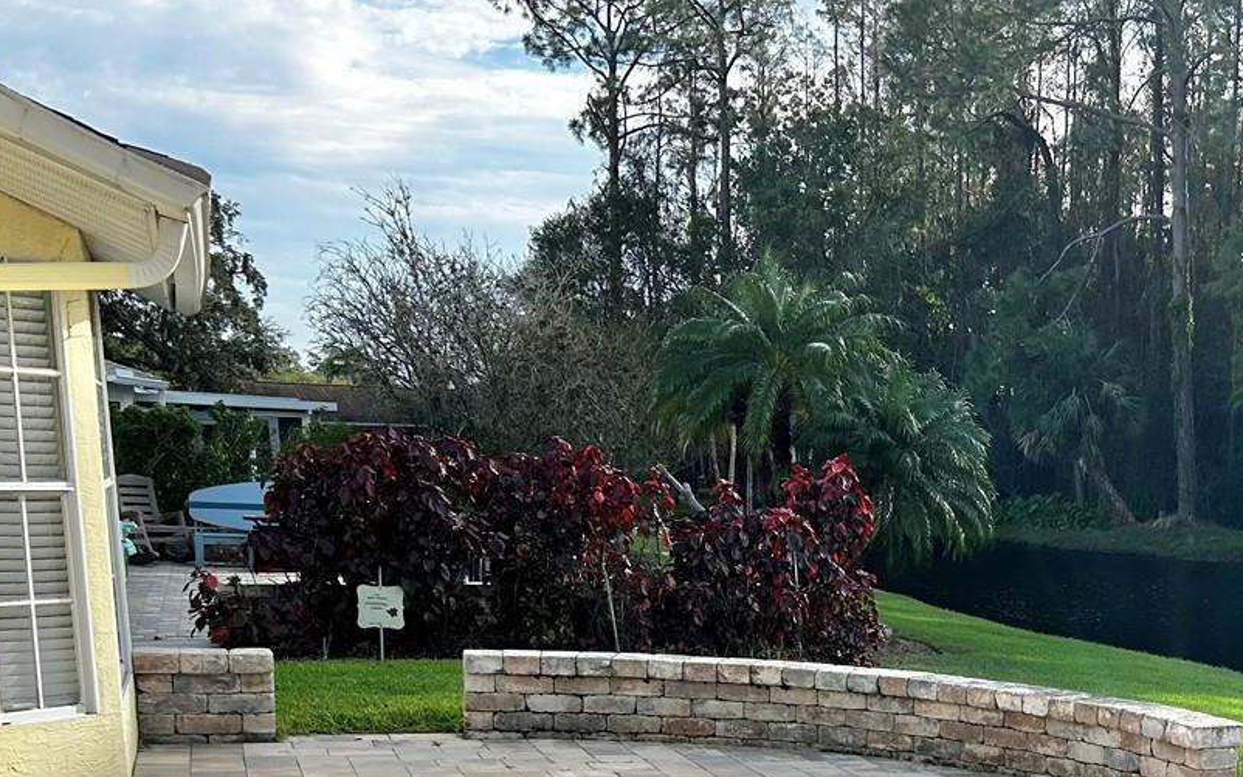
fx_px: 1863
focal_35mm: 55
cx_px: 1099
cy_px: 870
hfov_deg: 35.0
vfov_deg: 22.2
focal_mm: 5.7
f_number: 1.5
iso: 50
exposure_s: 1/2841
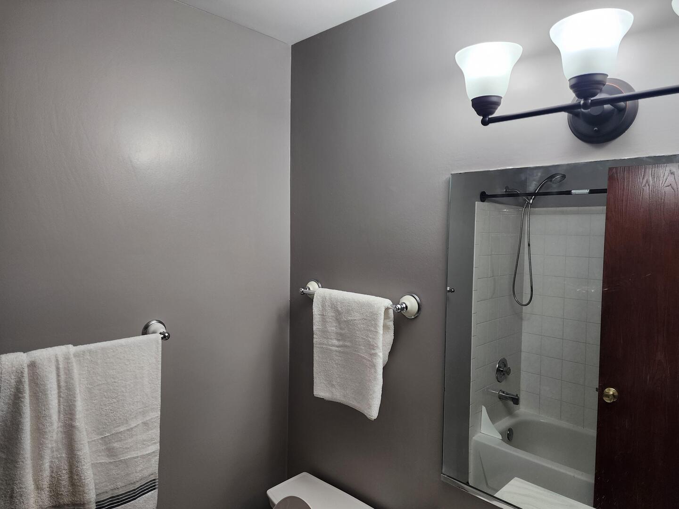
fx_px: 451
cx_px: 340
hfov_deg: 73.9
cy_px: 254
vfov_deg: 58.9
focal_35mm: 23
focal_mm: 6.4
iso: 100
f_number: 1.8
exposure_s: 1/120
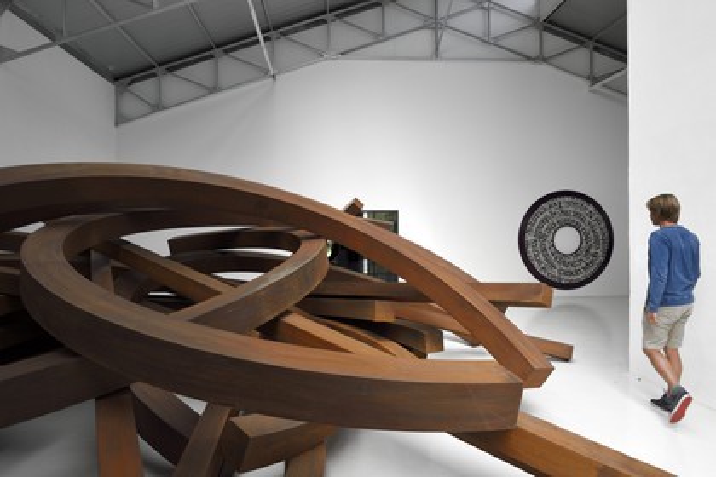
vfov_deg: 53.1
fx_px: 477
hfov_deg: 73.7
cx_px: 358
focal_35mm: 24
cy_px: 238
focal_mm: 24
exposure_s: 1/125
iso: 400
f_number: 11
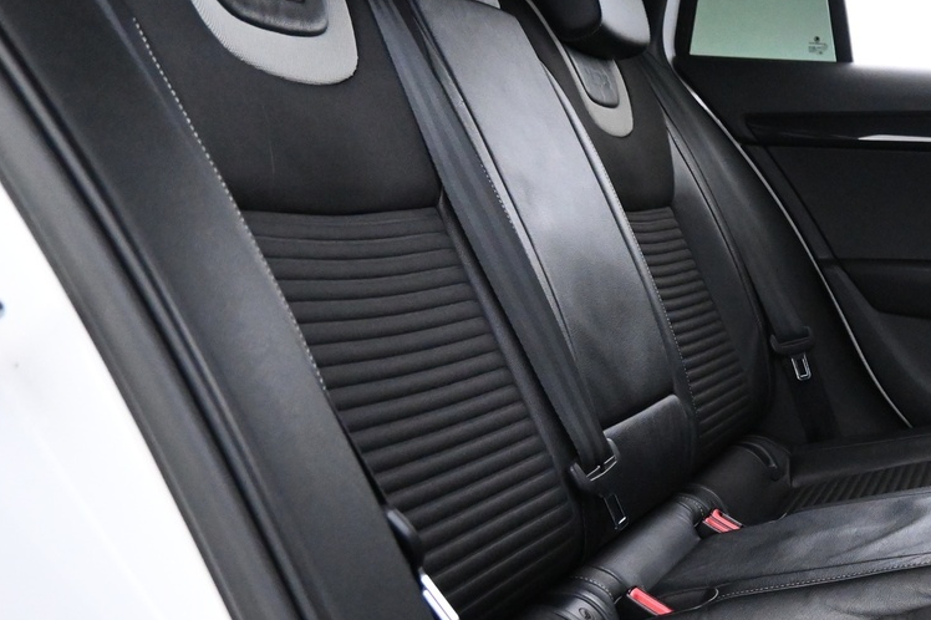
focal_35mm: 52
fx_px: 1344
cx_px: 973
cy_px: 340
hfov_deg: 34.1
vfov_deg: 26.0
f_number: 3.5
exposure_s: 1/25
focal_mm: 16
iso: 5000
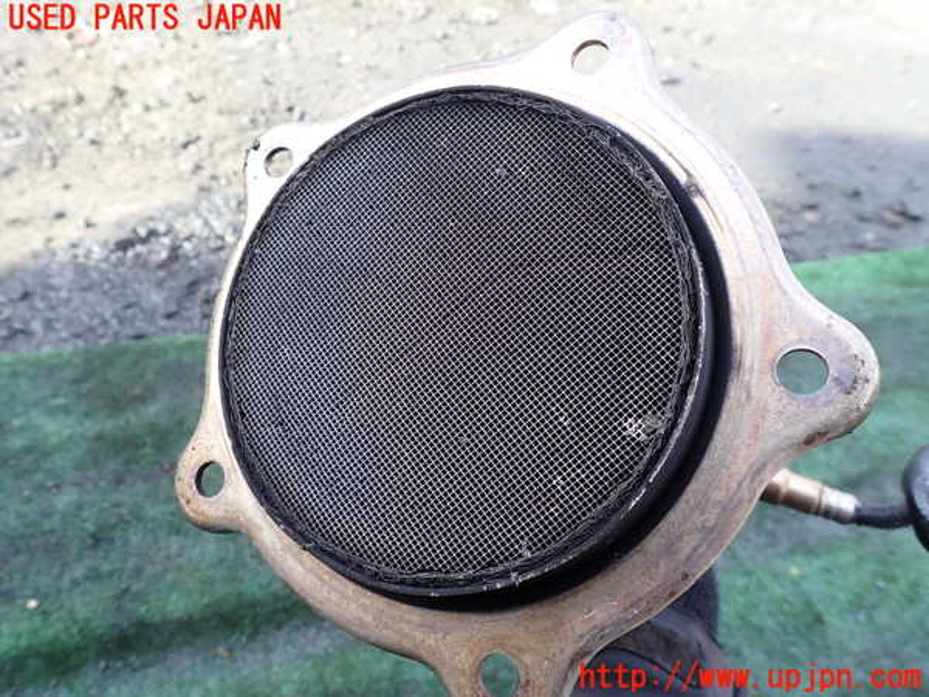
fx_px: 671
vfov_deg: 54.9
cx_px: 464
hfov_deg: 69.4
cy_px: 348
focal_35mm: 25
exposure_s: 1/125
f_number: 2.8
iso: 100
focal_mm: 4.5
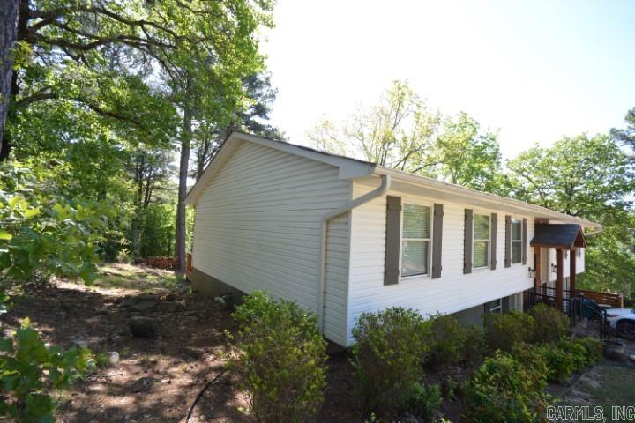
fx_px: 265
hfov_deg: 100.4
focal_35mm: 15
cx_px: 318
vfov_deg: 77.3
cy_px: 212
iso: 100
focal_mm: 10
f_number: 8
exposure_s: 1/30
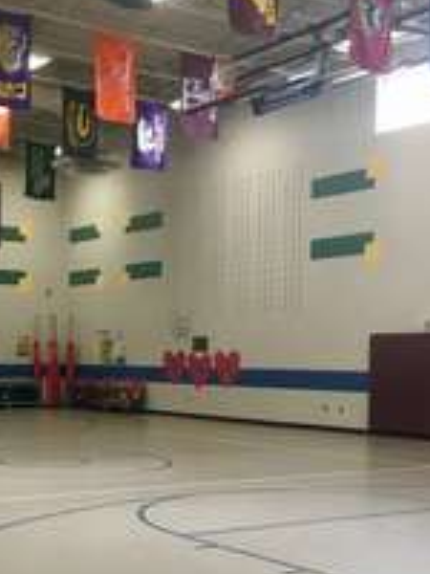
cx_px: 57
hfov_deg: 24.6
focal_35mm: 58
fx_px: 961
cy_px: 393
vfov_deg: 32.9
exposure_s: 1/30
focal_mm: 4.15
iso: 32
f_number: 2.2
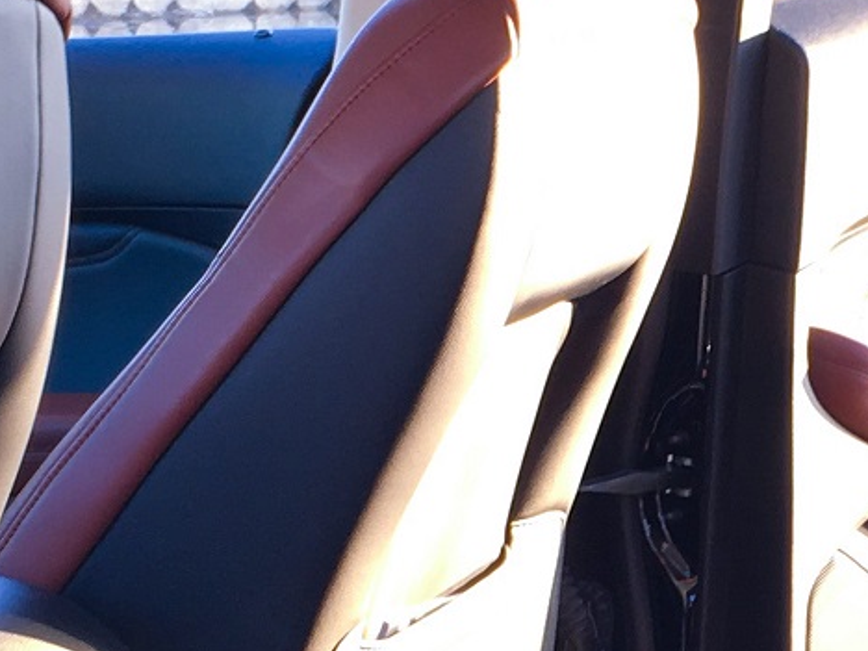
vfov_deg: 11.6
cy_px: 649
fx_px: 3159
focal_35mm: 126
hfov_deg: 15.4
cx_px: 805
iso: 25
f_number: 2.2
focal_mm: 4.15
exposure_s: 1/50
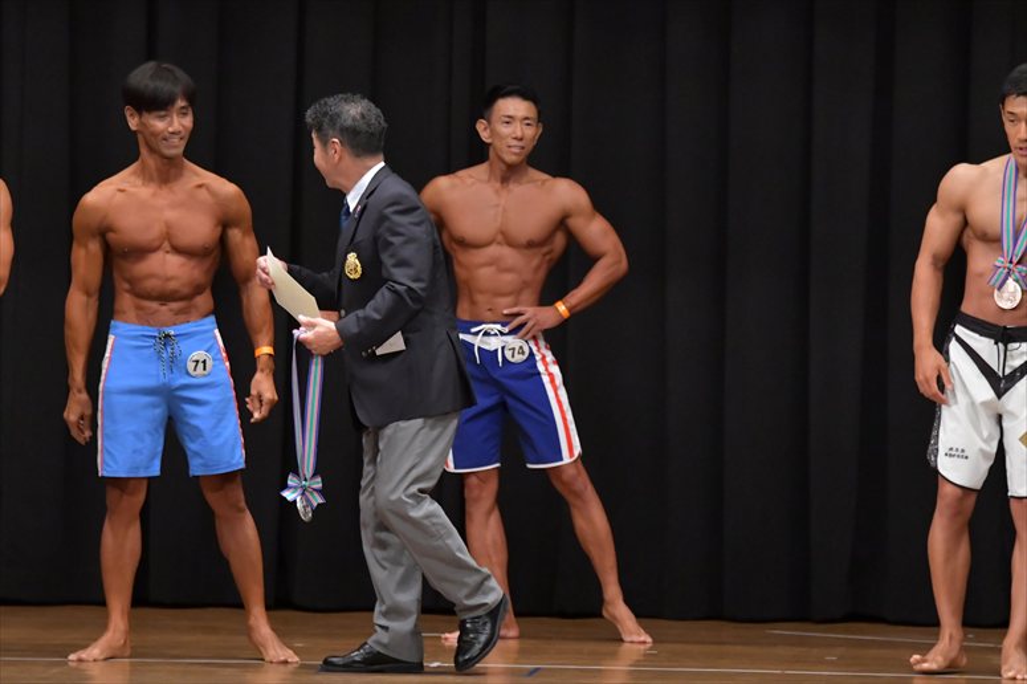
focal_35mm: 240
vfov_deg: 5.7
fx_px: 6843
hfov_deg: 8.6
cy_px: 342
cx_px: 514
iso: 6400
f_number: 5.6
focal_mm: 160
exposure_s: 1/400
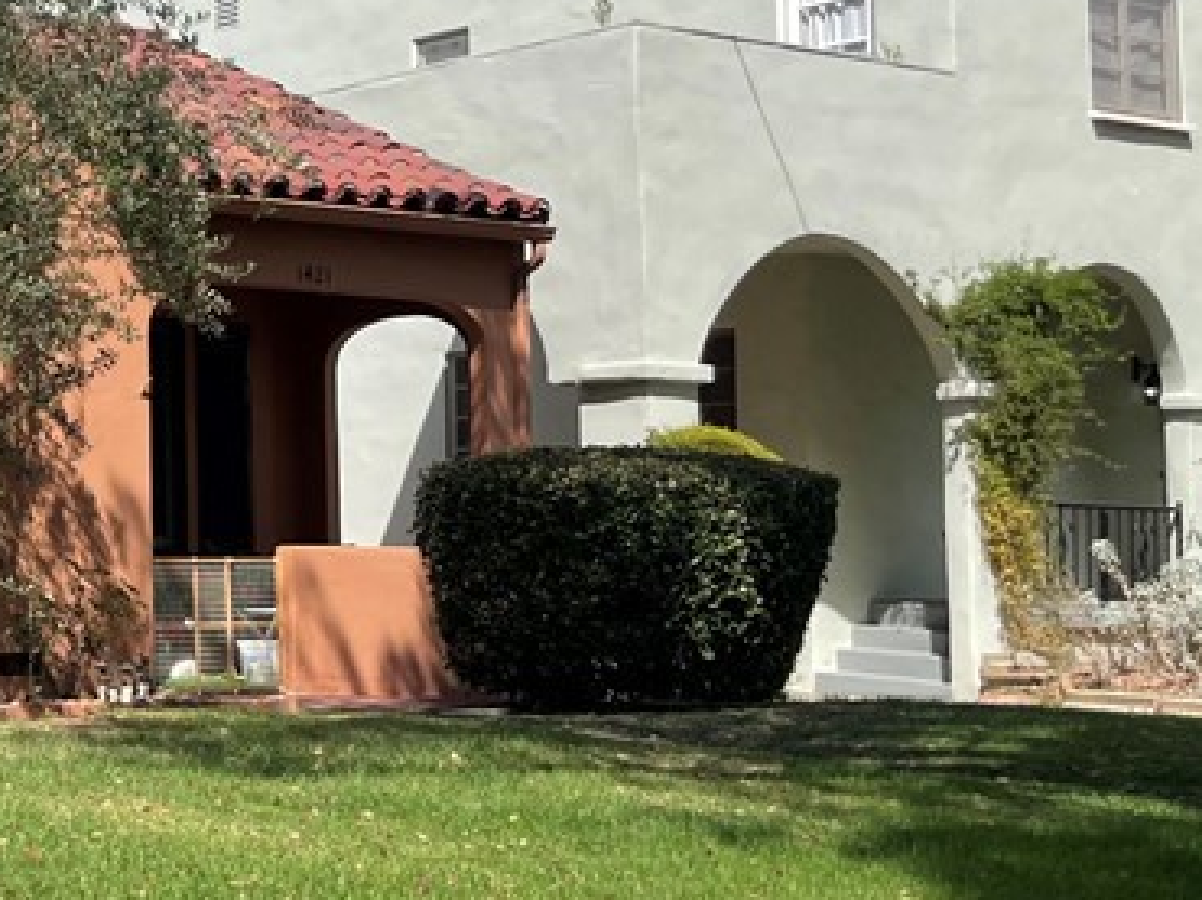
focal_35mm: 72
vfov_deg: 20.4
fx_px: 2498
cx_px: -426
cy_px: 406
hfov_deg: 23.4
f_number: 1.6
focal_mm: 4.2
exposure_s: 1/1208
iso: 32
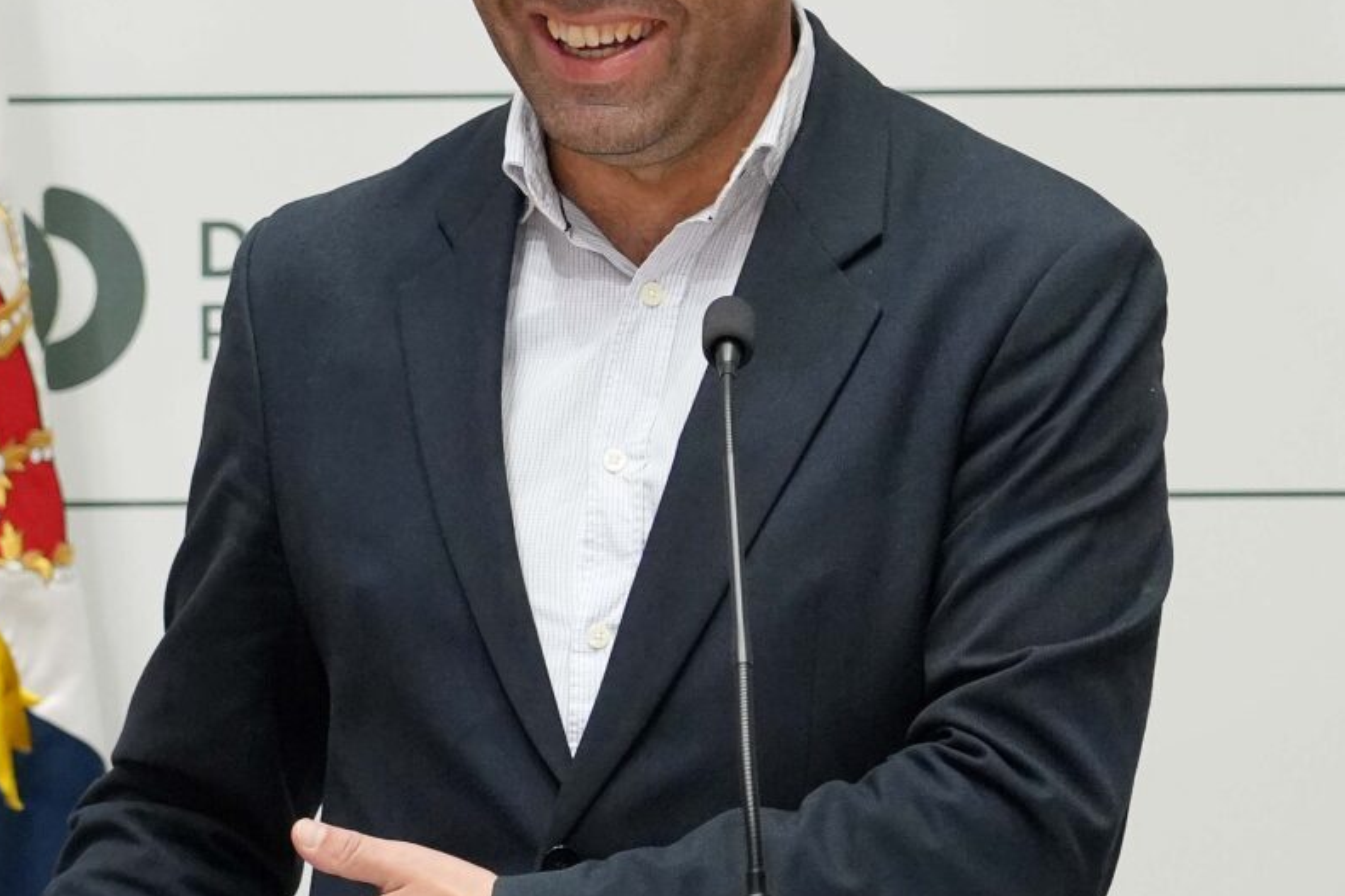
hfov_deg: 6.1
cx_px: 304
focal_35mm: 340
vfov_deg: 4.0
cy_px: 207
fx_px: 12699
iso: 4000
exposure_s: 1/400
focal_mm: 105
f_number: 4
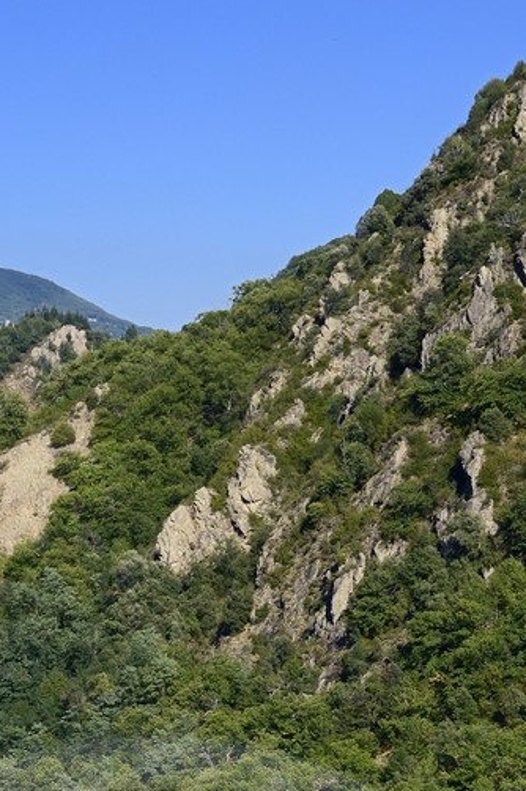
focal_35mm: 86
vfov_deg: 20.0
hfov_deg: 15.8
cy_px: 1227
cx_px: 155
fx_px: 1887
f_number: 11
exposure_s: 1/250
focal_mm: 27
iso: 200
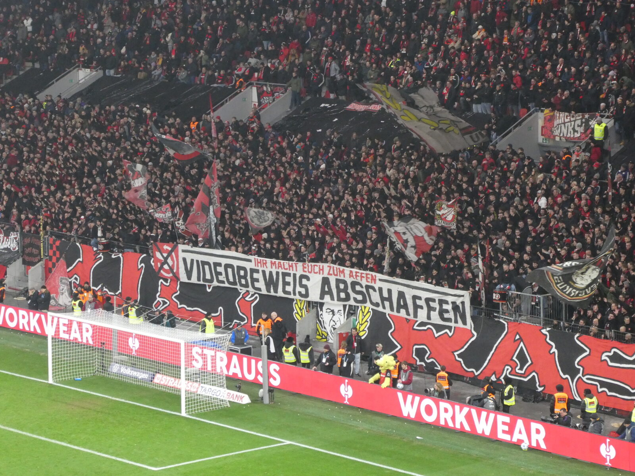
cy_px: 238
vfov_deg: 11.0
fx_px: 2476
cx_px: 318
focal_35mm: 135
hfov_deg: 14.6
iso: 640
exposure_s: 1/80
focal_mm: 24.2
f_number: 5.3
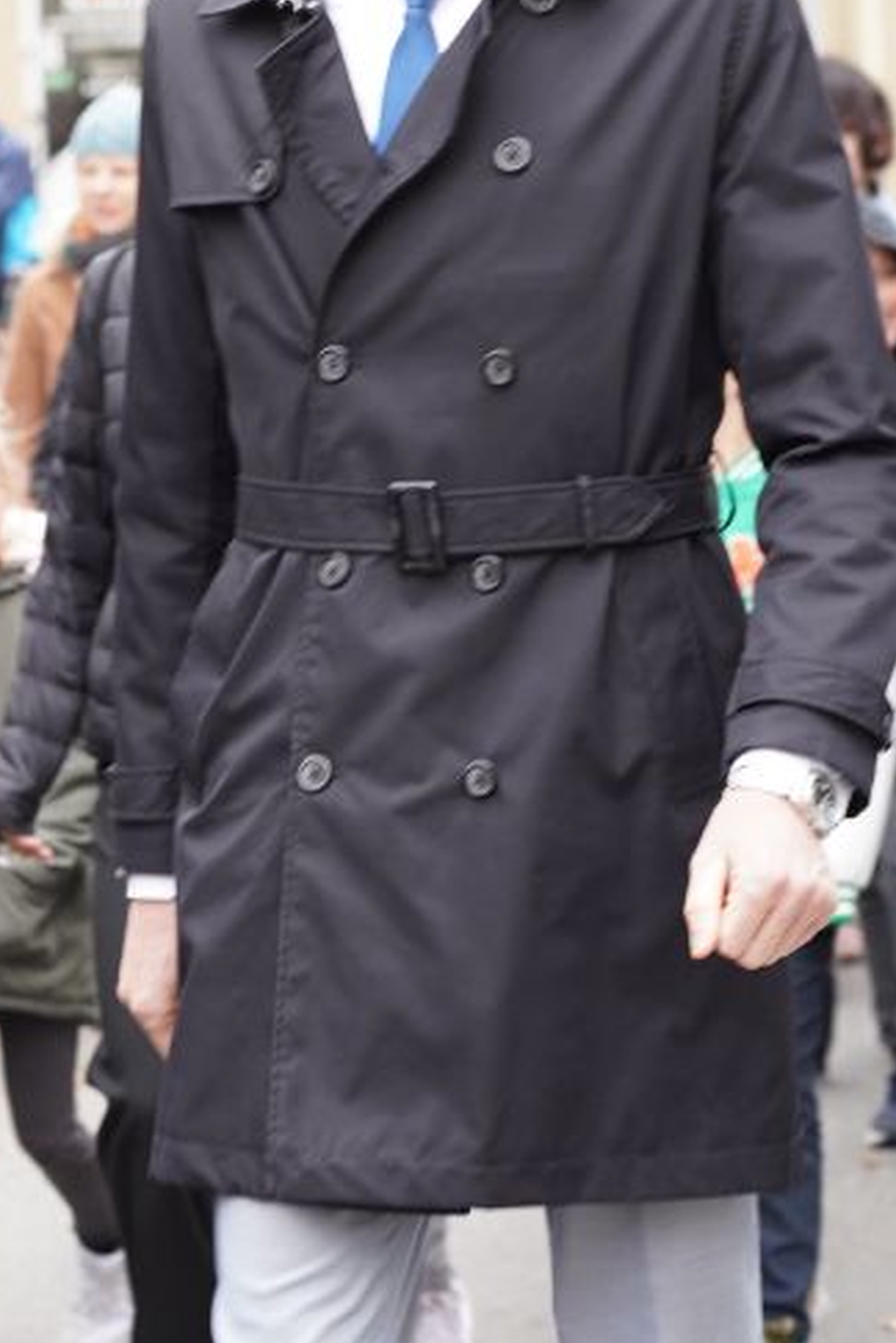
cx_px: -183
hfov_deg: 7.5
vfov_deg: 11.3
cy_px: 521
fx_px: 6794
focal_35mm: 182
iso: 320
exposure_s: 1/100
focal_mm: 68
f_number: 4
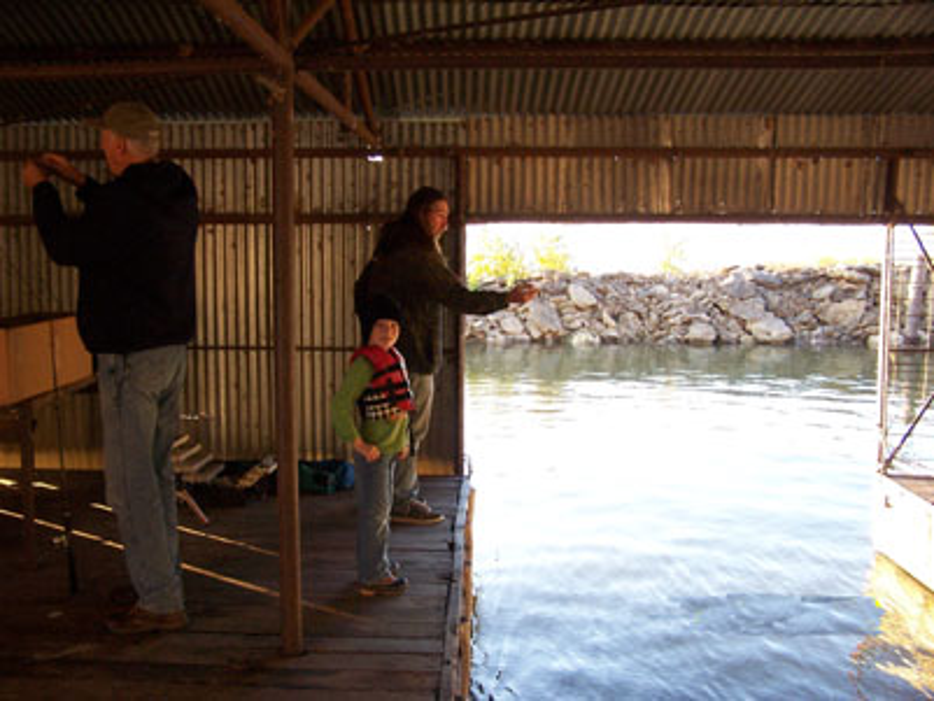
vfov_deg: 37.7
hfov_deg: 49.0
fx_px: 1026
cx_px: 467
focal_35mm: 38
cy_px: 350
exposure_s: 1/60
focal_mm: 6.3
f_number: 2.8
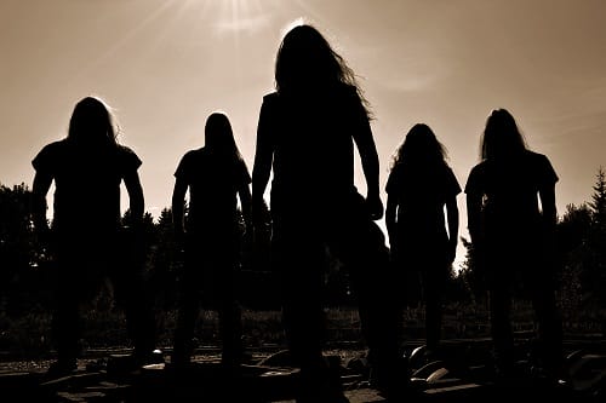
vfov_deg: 39.9
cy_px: 202
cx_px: 303
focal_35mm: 33
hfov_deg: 57.2
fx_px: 555
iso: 100
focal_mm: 22
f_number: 13
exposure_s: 1/250
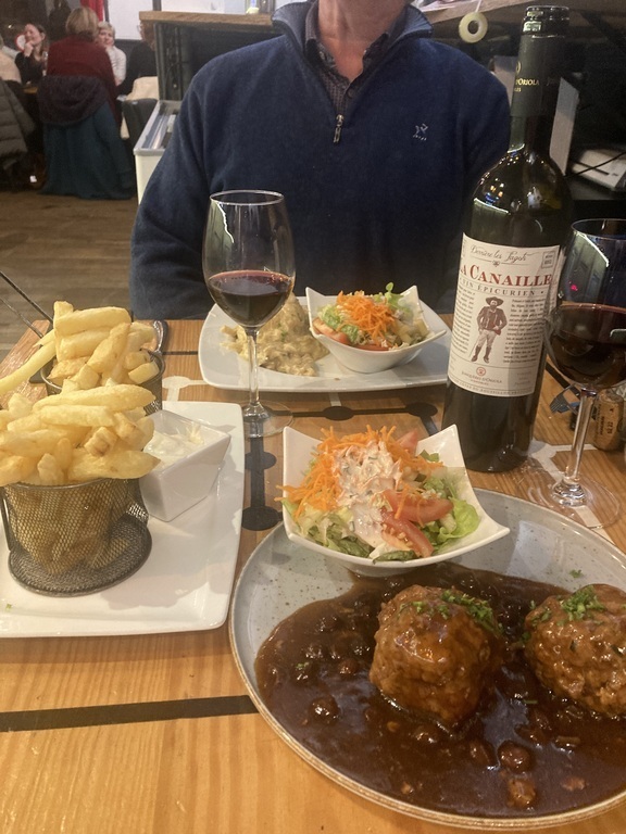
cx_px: 313
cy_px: 417
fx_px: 675
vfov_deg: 63.4
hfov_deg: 49.7
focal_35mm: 28
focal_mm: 3.99
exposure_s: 1/25
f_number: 1.8
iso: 400
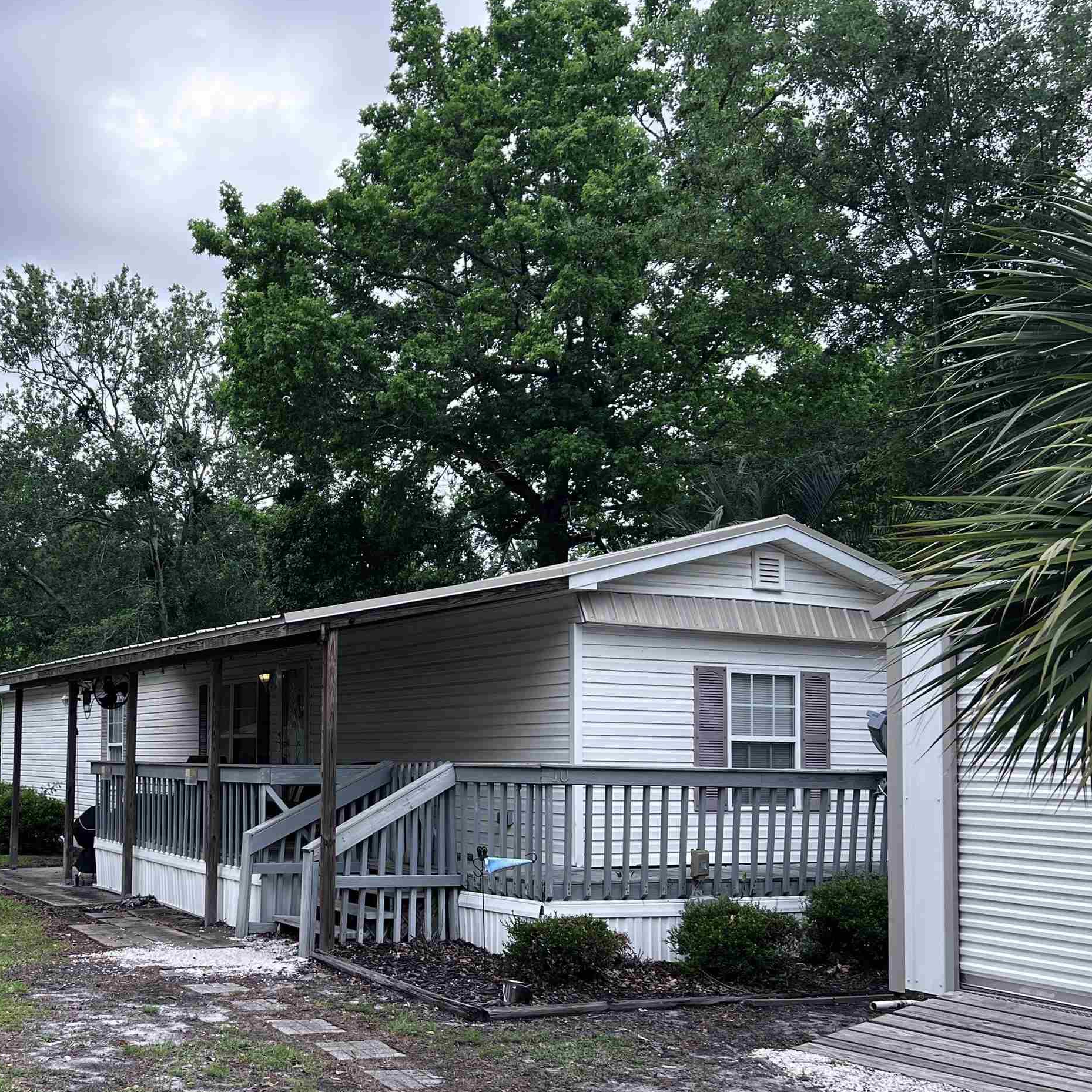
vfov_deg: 43.6
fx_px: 1356
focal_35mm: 38
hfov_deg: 42.4
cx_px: 267
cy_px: 674
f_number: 1.5
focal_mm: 5.7
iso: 50
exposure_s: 1/670
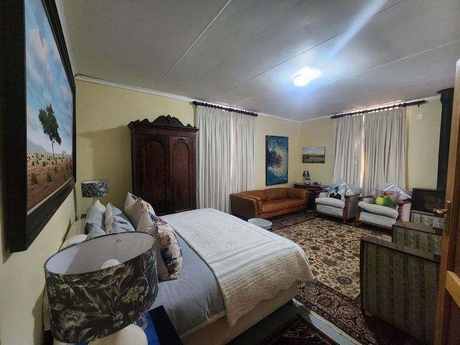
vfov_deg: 89.9
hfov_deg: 106.2
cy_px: 172
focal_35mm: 13
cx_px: 230
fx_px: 173
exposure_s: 1/24
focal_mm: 2.2
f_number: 2.2
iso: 800
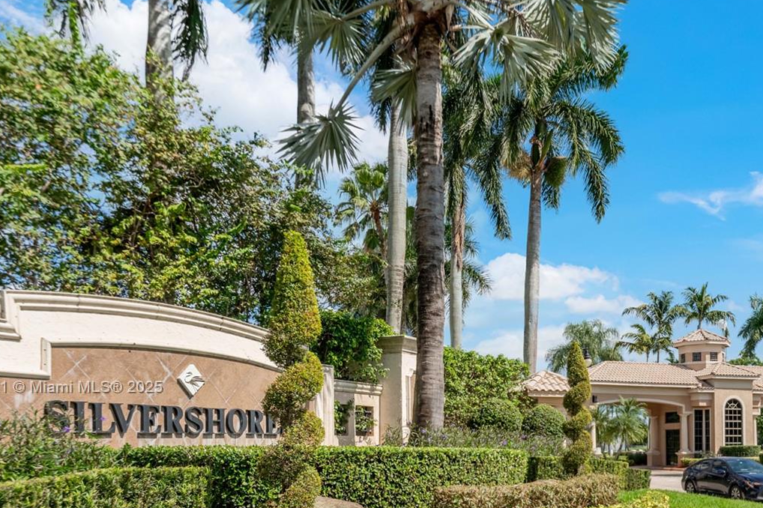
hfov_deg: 75.6
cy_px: 388
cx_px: 522
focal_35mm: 22
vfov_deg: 54.2
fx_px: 466
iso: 320
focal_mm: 14
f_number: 9
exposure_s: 1/2000
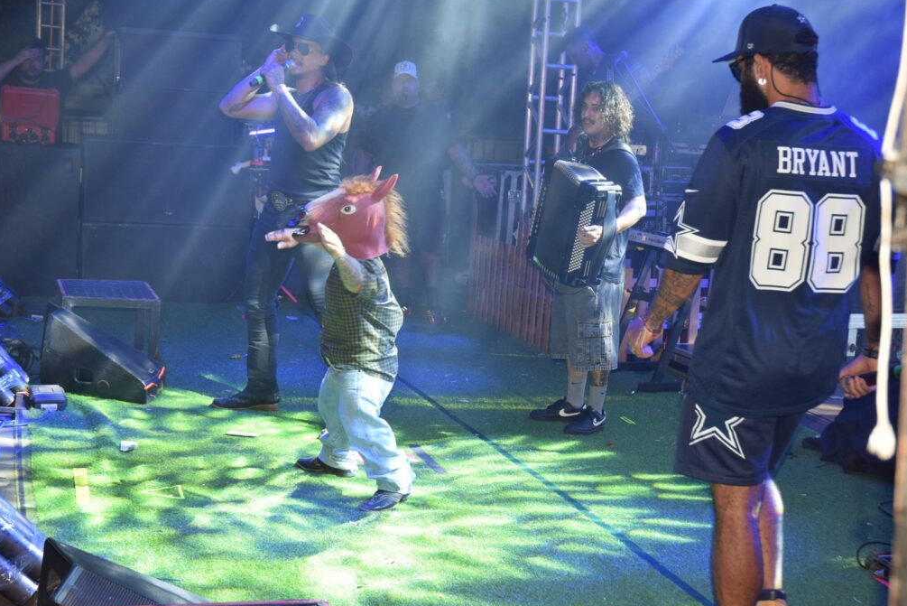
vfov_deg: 25.3
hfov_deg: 37.2
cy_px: 301
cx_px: 458
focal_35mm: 54
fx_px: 1349
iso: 800
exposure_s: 1/125
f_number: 5.6
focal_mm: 35
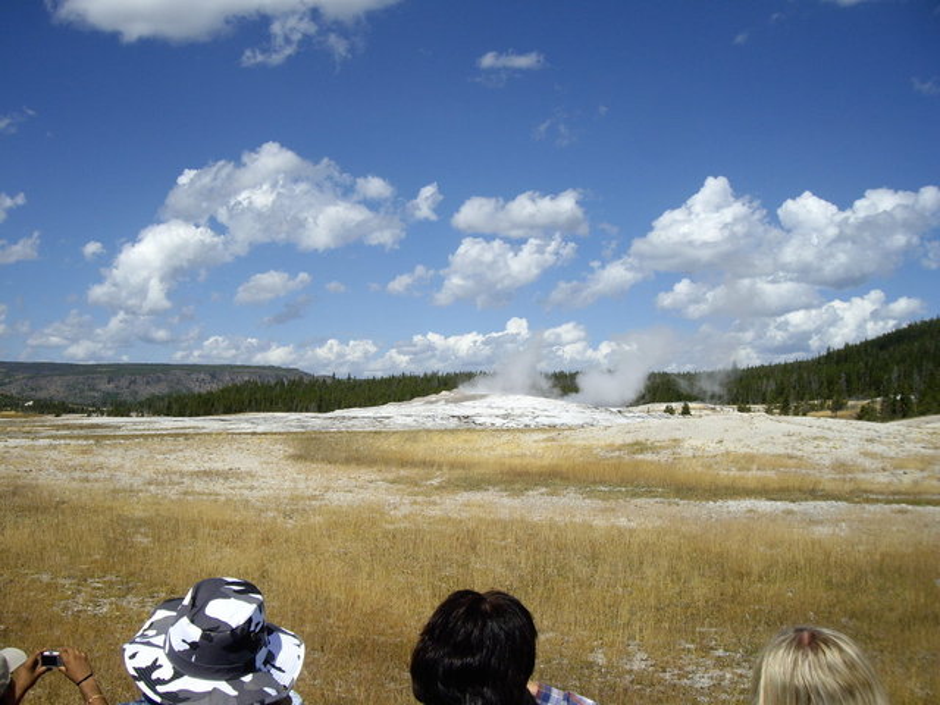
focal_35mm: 38
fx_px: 1032
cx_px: 470
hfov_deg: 49.0
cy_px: 352
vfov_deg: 37.7
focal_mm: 6.2
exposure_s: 1/640
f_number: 4.3
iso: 50
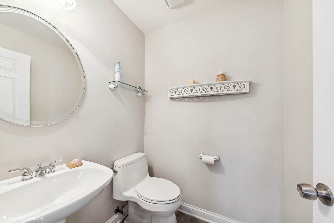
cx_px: 167
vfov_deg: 90.1
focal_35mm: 12
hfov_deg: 112.6
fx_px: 111
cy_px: 112
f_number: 9
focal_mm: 12
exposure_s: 1/5
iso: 200
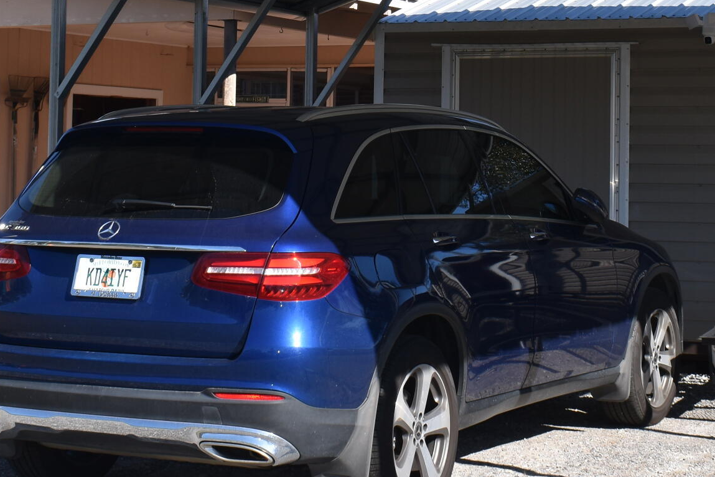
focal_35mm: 94
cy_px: 8
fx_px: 1867
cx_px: 437
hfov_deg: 21.6
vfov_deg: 14.3
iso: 100
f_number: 9
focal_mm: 24
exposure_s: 1/200
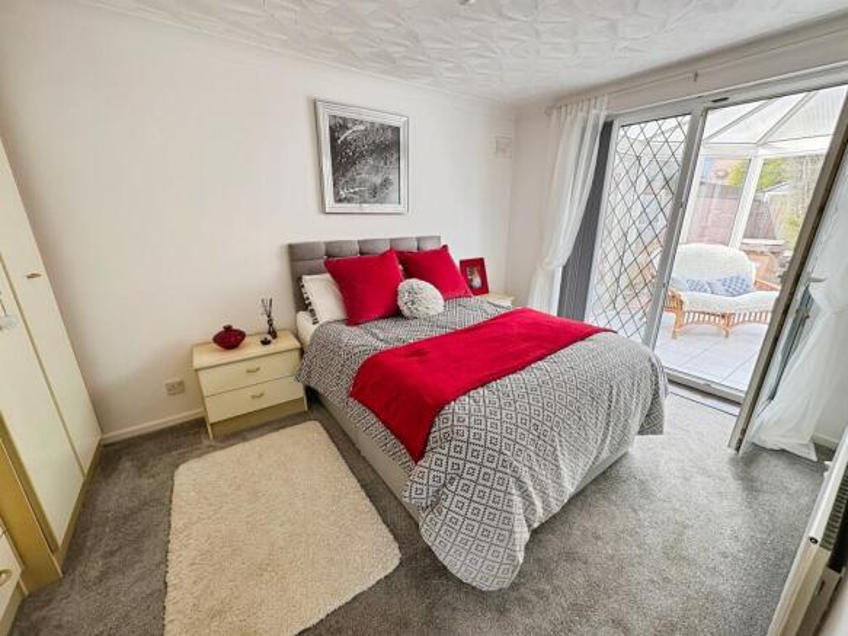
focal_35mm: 14
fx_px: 343
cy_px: 318
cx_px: 424
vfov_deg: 85.7
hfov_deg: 102.1
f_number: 2.2
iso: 64
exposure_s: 1/99
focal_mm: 2.22
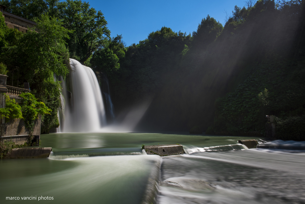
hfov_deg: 63.6
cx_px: 152
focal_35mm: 29
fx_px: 246
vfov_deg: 45.0
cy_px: 102
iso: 80
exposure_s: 15
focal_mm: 29
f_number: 22
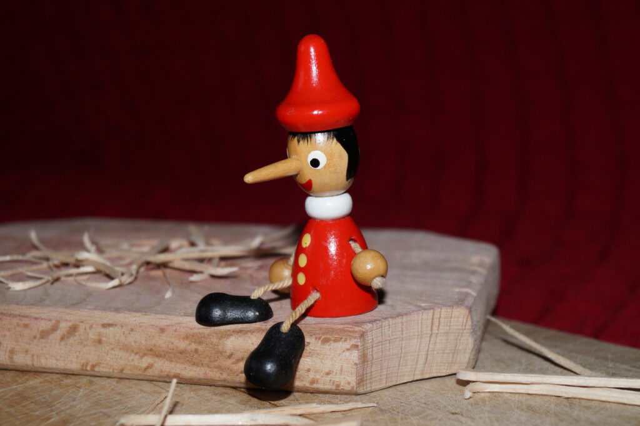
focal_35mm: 60
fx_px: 1066
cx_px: 320
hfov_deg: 33.4
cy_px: 213
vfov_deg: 22.6
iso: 400
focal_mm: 40
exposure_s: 1/60
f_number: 8
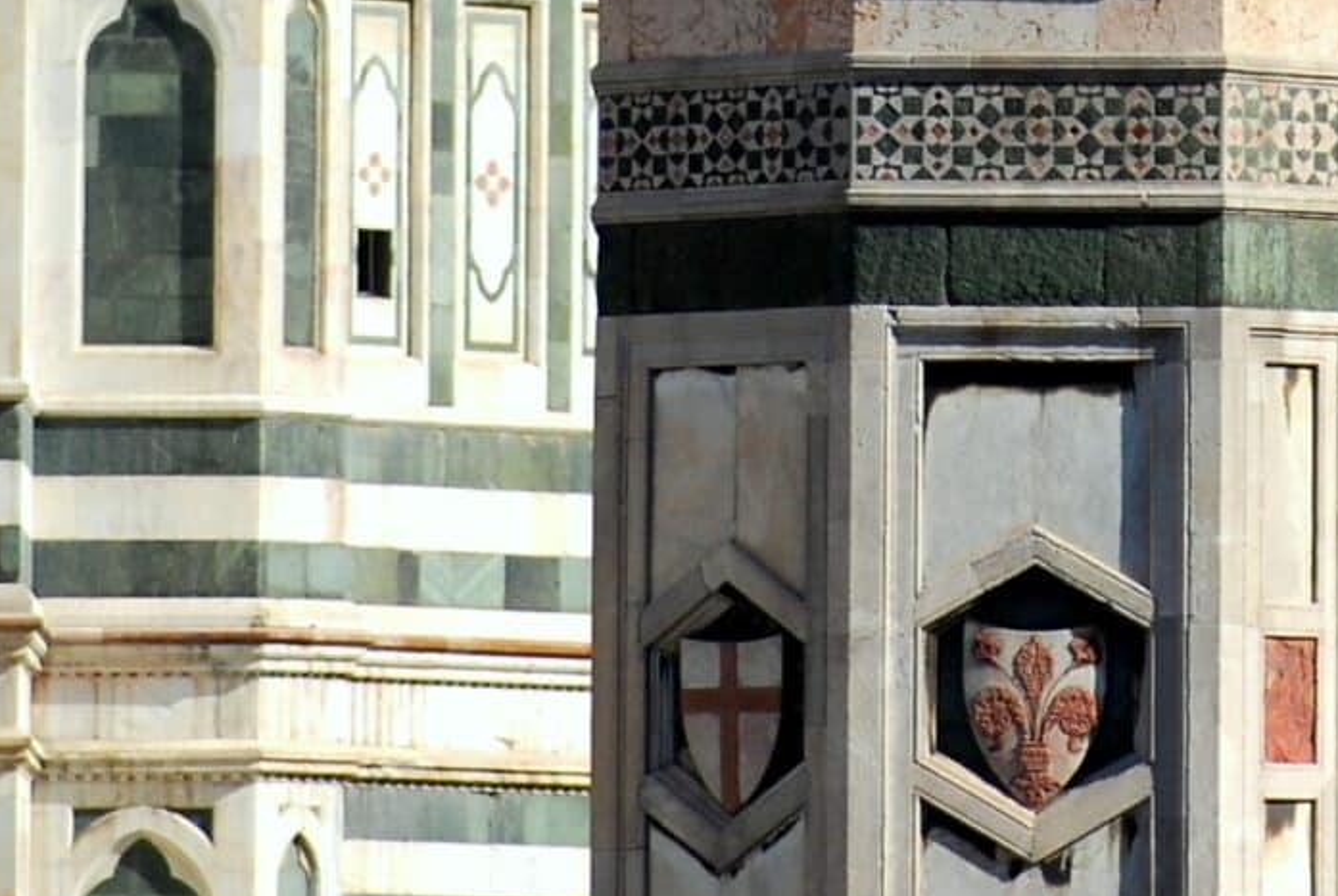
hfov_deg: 2.9
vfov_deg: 1.9
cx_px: 1672
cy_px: -414
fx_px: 26650
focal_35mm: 716
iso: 250
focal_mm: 130
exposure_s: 1/800
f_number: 7.1
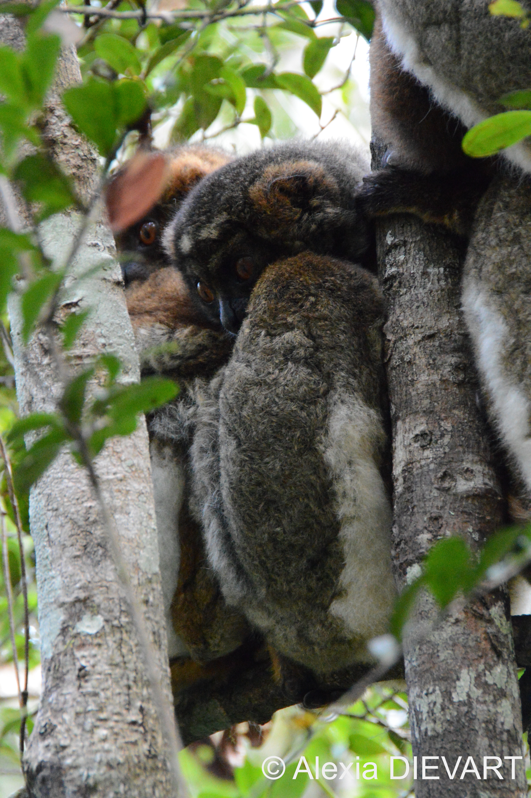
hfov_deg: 3.7
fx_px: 8312
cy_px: 399
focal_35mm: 375
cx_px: 266
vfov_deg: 5.5
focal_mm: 250
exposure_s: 1/50
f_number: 10
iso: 6400
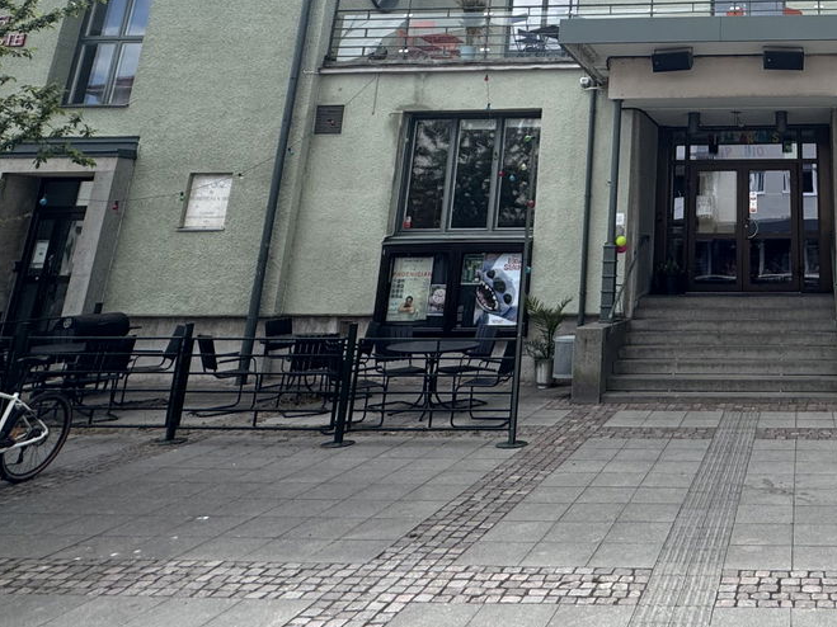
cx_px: 768
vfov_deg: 37.5
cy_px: 6
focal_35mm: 34
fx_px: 822
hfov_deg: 47.8
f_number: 2.2
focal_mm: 2.22
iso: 50
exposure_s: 1/858
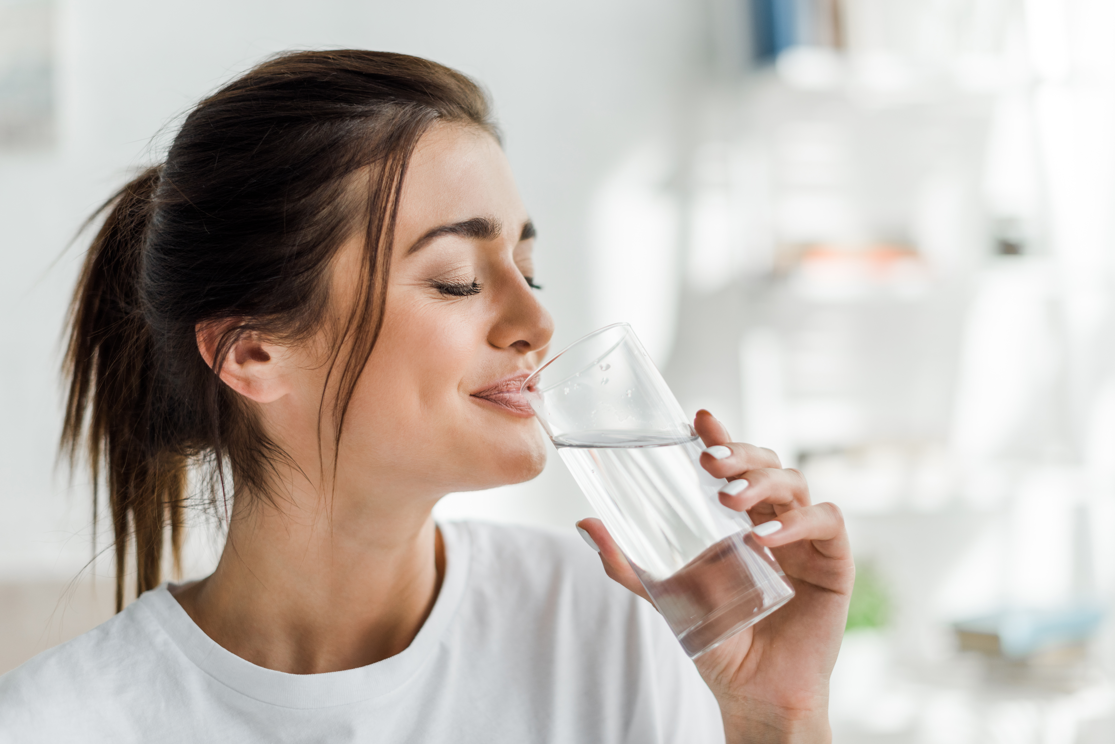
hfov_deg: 39.6
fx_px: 1549
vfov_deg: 27.0
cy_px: 372
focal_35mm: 50
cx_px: 558
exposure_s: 1/1000
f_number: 2
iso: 100
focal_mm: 50
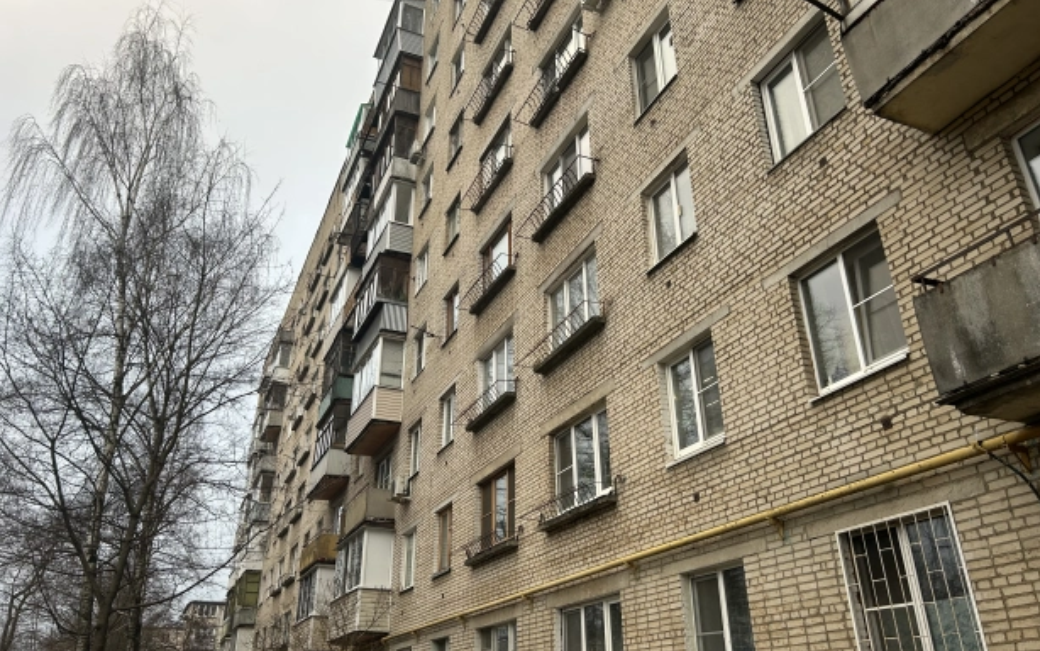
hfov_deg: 66.5
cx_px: 515
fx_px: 794
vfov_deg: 44.6
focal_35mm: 28
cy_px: 314
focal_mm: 5.7
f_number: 1.5
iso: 40
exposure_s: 1/231
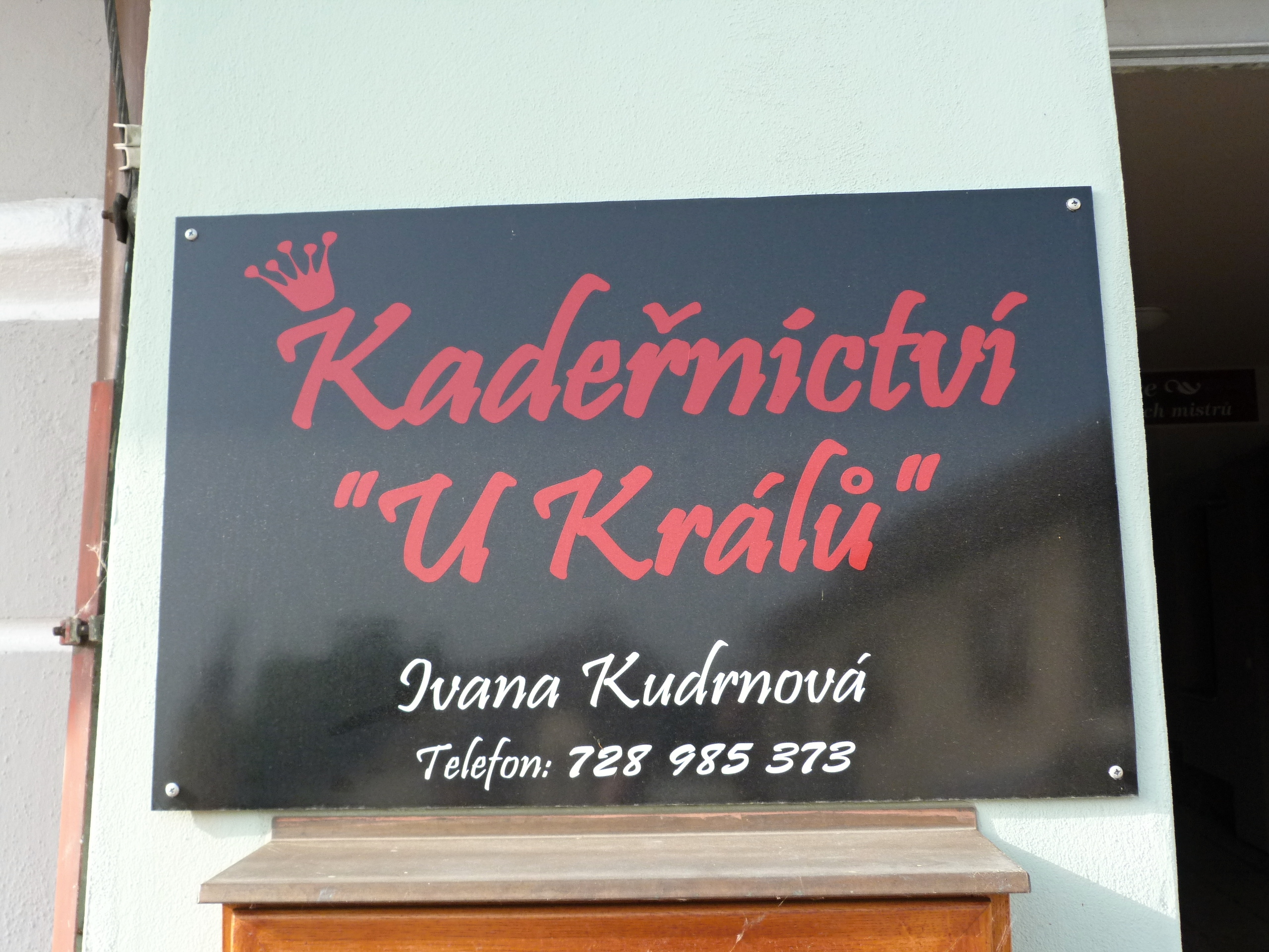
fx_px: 1430
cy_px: 476
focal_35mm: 39
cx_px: 634
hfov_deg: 47.9
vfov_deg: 36.8
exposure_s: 1/250
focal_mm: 7
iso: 200
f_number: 4
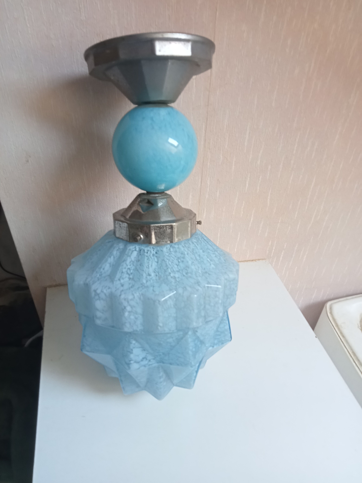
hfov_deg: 49.7
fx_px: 390
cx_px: 181
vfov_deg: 63.4
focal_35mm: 28
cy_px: 242
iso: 296
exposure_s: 1/33.3
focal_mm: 3.46
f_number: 2.2
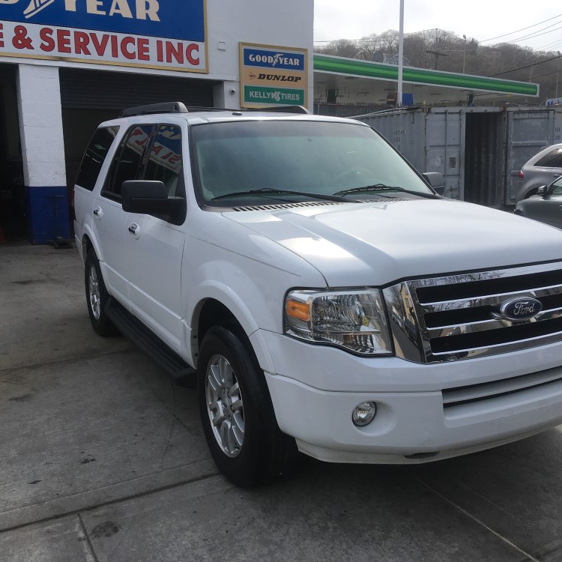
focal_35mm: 35
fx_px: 643
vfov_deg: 47.2
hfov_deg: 47.2
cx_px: 306
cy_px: 277
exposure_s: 1/1923
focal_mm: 4.15
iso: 25
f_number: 2.2
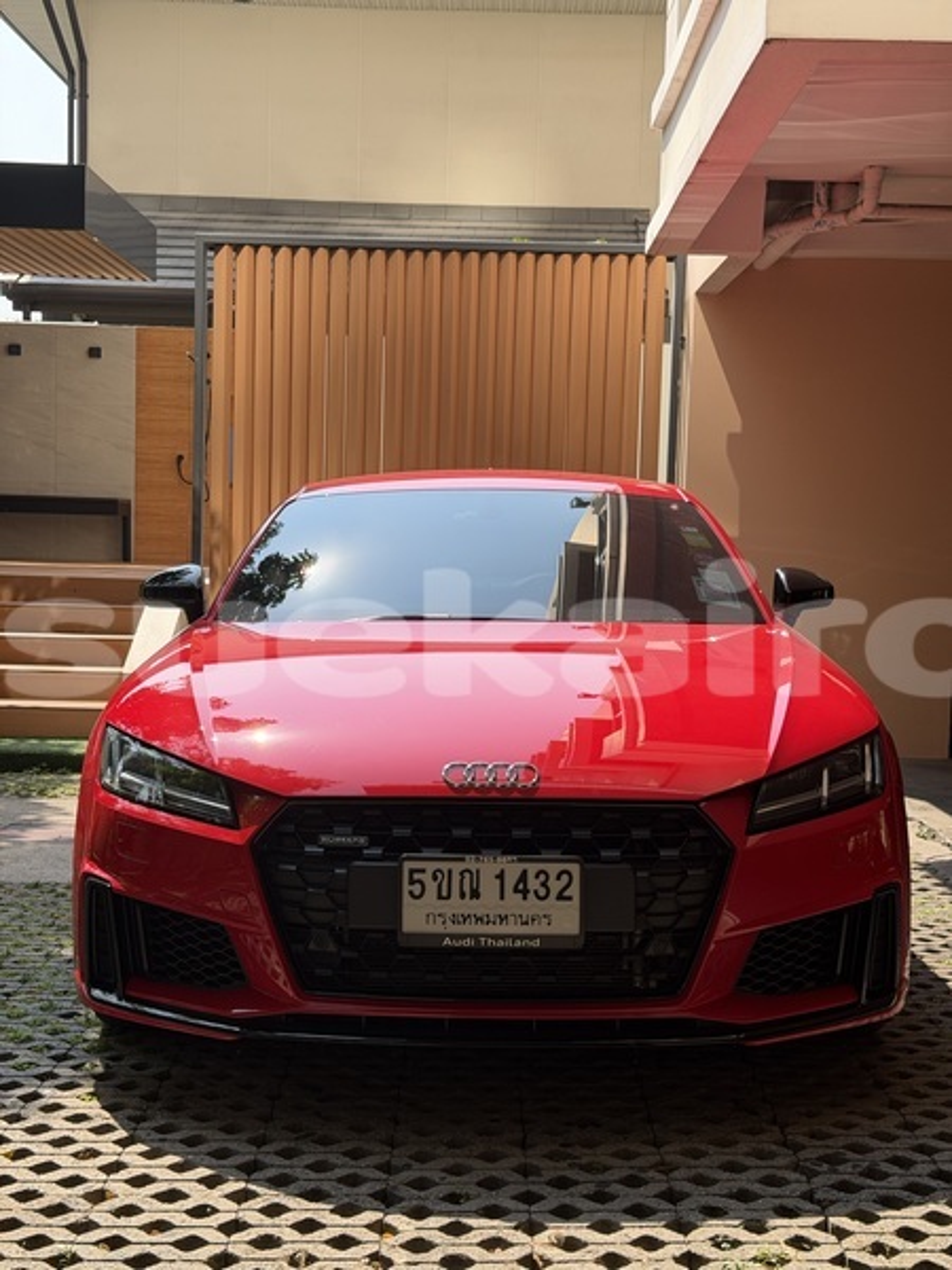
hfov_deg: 30.3
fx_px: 1760
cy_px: 635
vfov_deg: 39.7
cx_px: 476
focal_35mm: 48
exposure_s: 1/1754
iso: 64
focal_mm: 6.76
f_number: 1.78
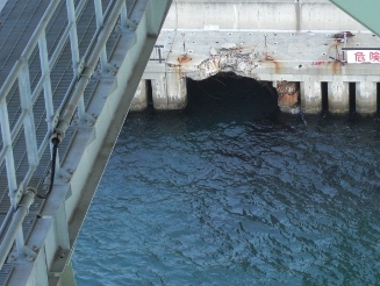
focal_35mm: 171
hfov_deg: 11.5
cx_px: 280
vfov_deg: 8.7
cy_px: 117
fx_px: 1879
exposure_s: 1/160
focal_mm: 19.6
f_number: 5.8
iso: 200
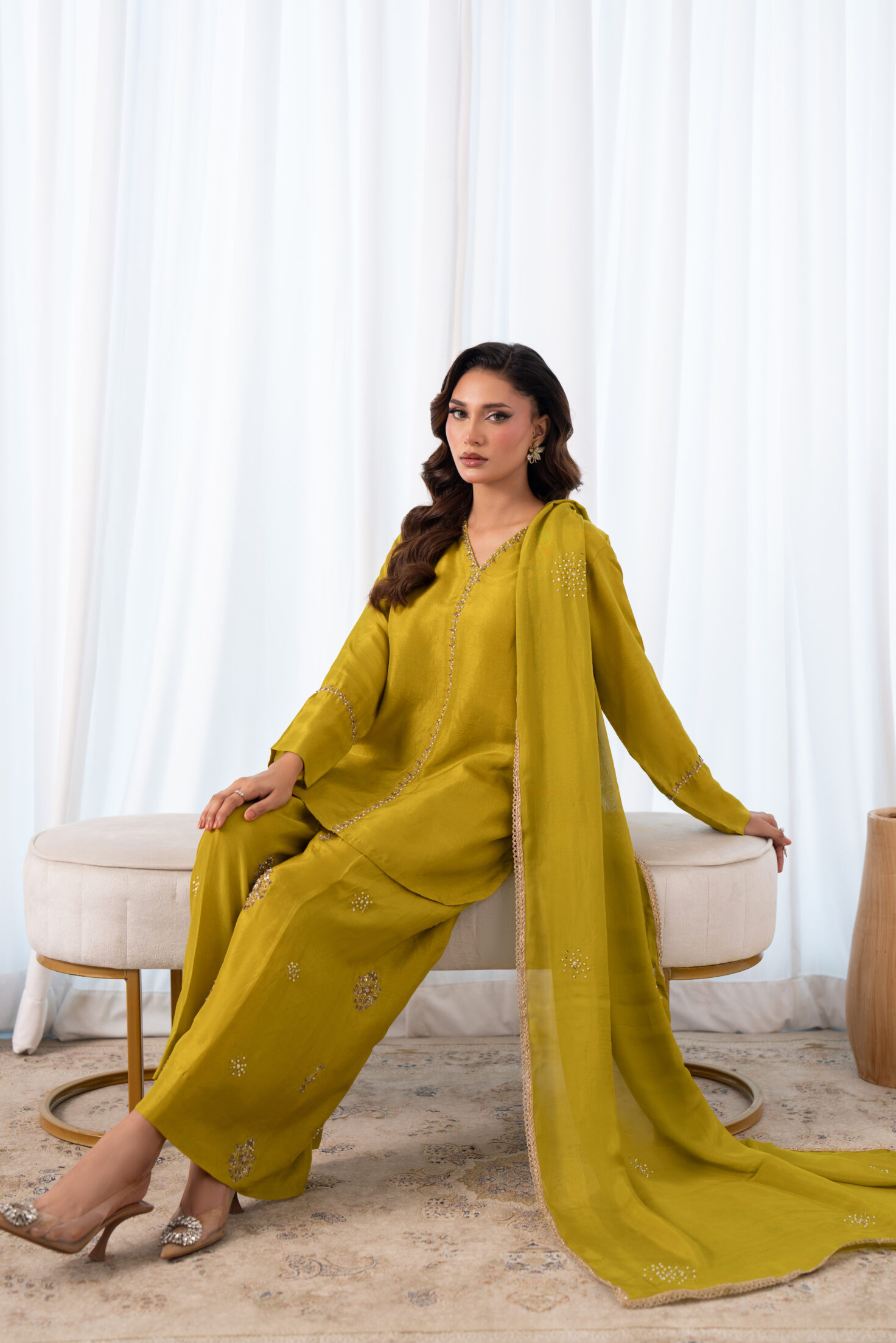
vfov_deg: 34.4
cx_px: 491
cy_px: 601
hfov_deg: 23.4
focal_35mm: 58
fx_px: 2164
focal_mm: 50
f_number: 2.2
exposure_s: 1/160
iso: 160
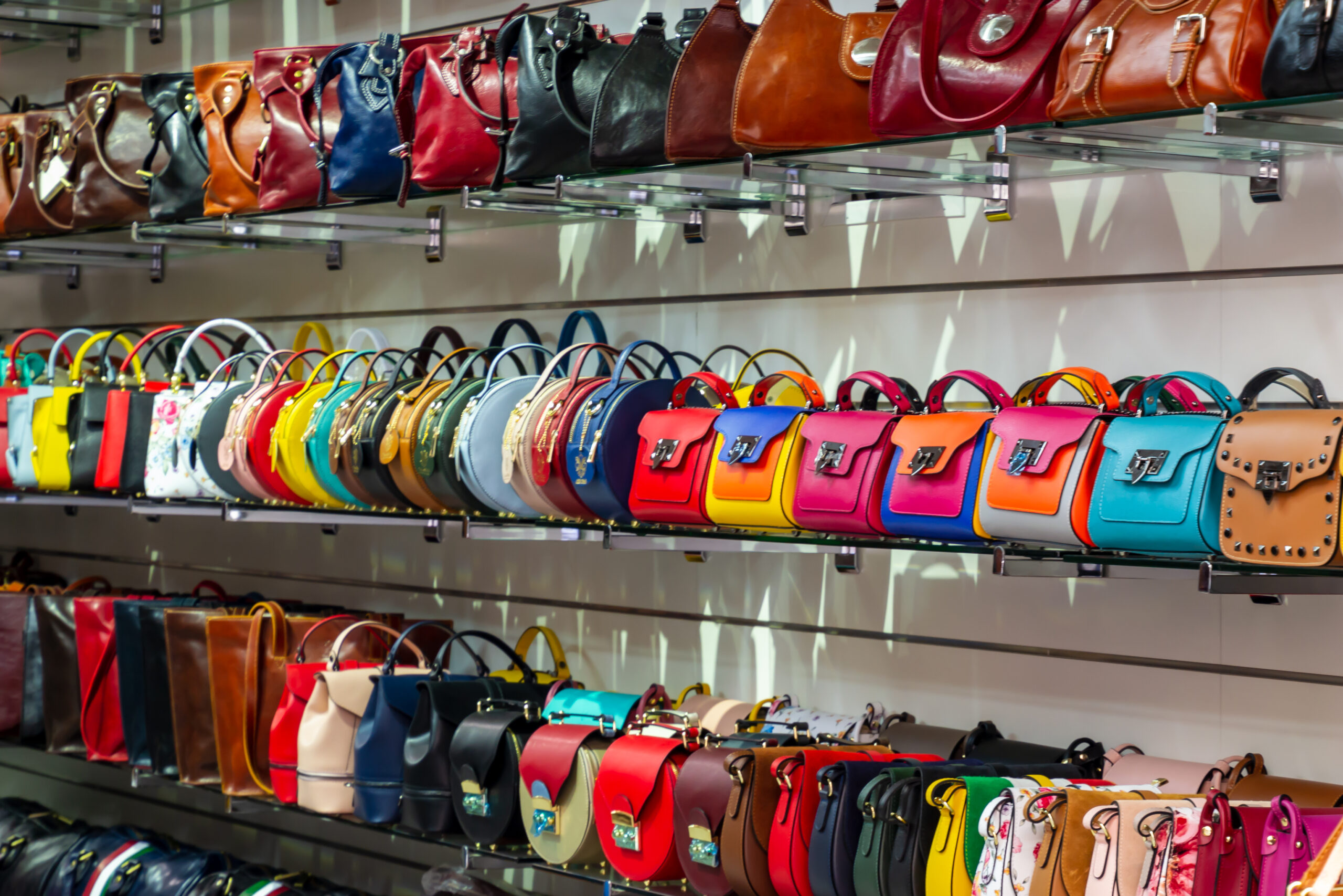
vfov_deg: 14.7
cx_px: 672
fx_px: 3469
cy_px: 448
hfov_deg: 21.9
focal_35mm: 93
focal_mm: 62
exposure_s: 1/15
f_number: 6.3
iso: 400
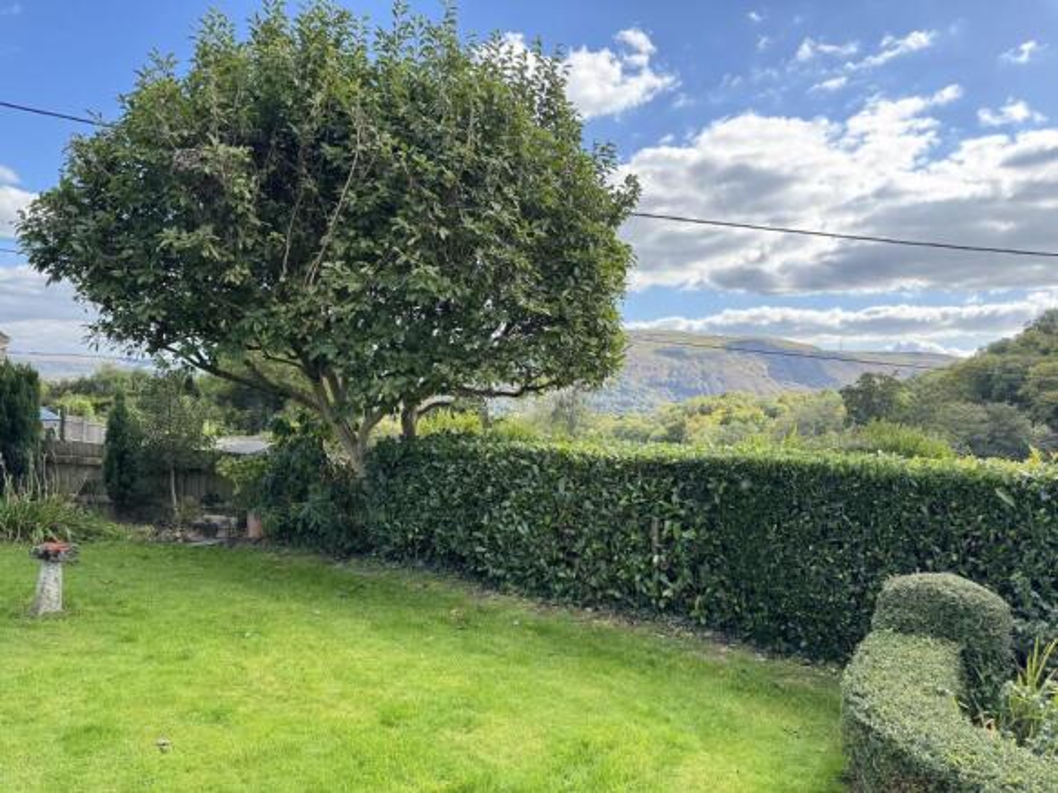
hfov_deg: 71.6
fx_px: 733
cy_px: 396
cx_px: 529
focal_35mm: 24
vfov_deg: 56.8
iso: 80
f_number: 1.78
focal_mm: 6.76
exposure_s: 1/888
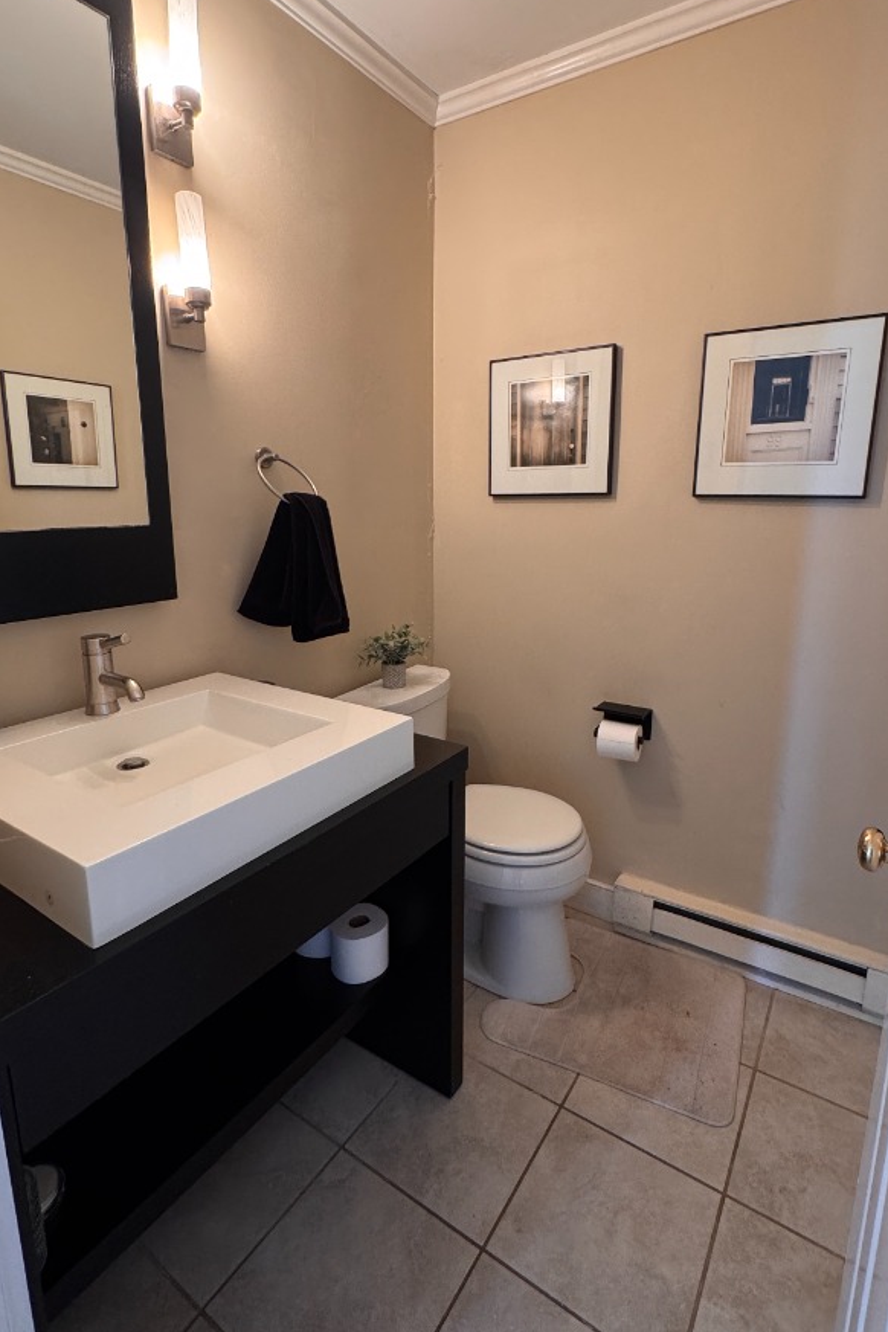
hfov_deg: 67.4
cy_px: 630
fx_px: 666
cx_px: 445
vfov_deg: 89.9
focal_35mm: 18
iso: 250
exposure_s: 1/60
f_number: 2.2
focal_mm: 2.22
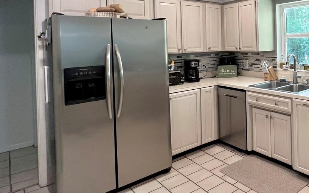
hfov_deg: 54.8
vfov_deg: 44.0
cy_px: 42
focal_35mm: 27
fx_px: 227
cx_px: 302
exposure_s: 1/62
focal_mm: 1.57
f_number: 1.8
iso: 100
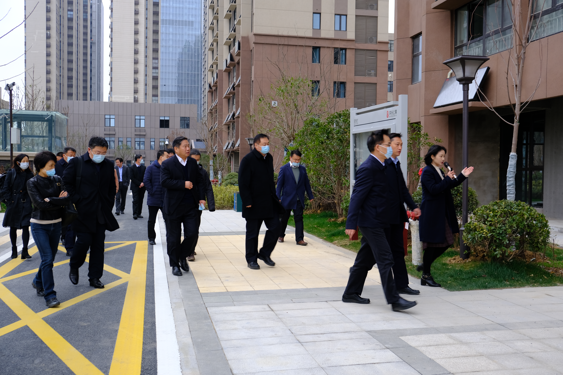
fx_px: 563
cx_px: 282
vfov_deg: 36.9
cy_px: 188
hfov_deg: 53.1
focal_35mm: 36
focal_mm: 24.3
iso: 160
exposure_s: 1/120
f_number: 4
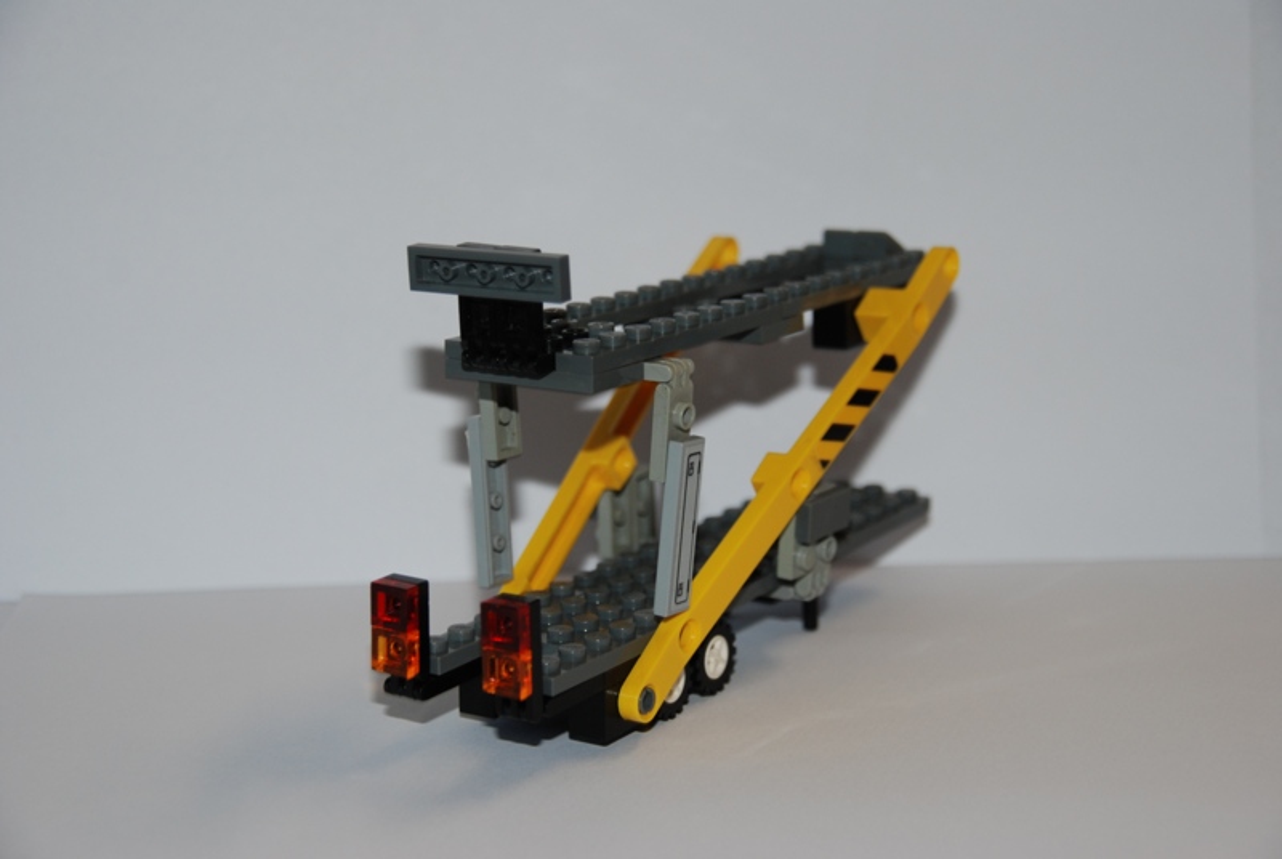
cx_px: 641
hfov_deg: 24.6
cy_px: 430
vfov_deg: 16.6
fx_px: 2942
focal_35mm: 82
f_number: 5.3
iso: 200
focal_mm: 55
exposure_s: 1/60
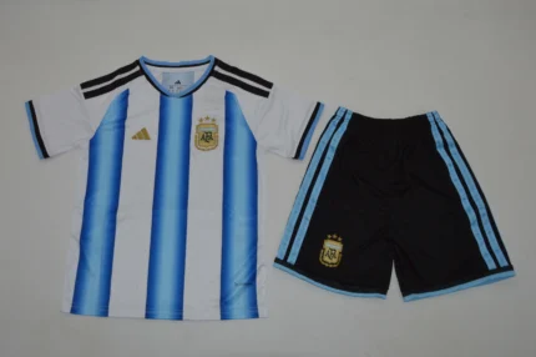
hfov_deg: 59.5
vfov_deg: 41.7
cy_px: 178
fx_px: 469
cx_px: 268
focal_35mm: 32
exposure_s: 1/200
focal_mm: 21
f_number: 16
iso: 400
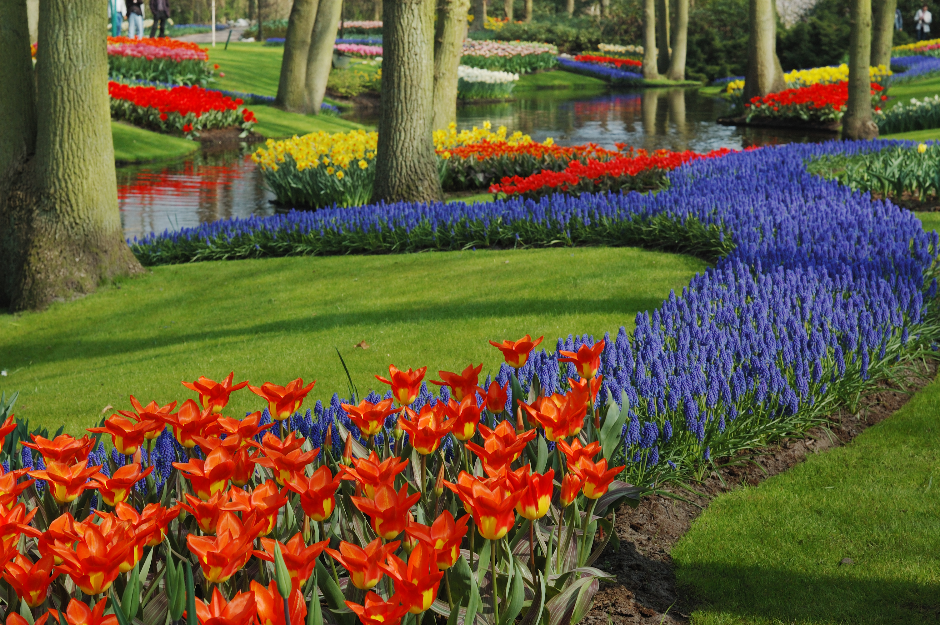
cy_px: 312
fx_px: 1957
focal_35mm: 75
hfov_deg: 27.0
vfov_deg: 18.1
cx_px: 470
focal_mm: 50
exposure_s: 1/200
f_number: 11
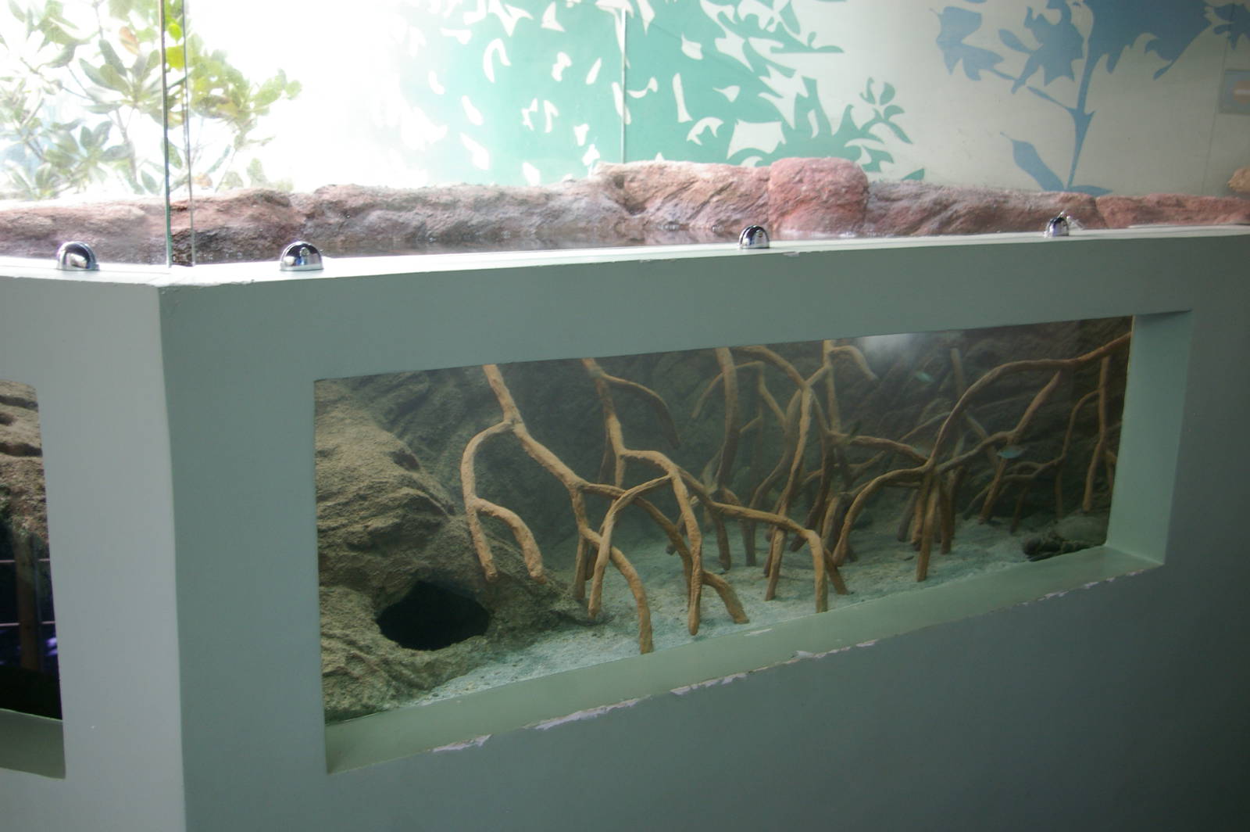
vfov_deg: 36.8
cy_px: 416
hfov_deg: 53.2
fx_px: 1249
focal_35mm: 36
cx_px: 625
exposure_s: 1/6
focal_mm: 24
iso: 400
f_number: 4
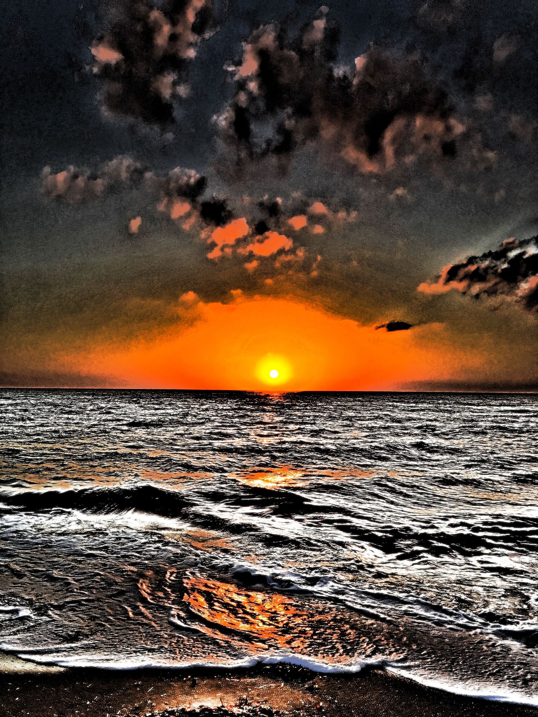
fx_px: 601
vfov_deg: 61.7
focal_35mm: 29
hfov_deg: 48.2
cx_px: 269
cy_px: 358
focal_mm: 4.15
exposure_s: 1/596
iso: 25
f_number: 2.2
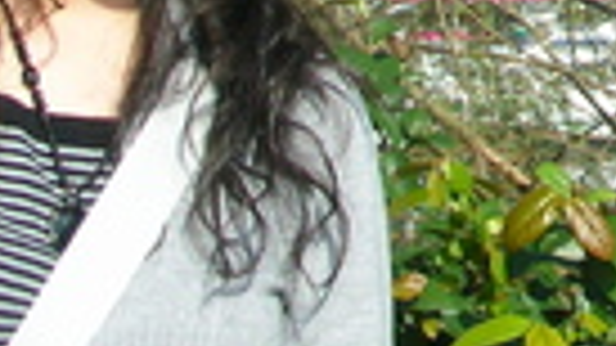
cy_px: -301
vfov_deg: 7.1
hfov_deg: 12.5
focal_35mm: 167
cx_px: 796
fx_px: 2727
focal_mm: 5.8
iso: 50
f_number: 8.5
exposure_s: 1/125
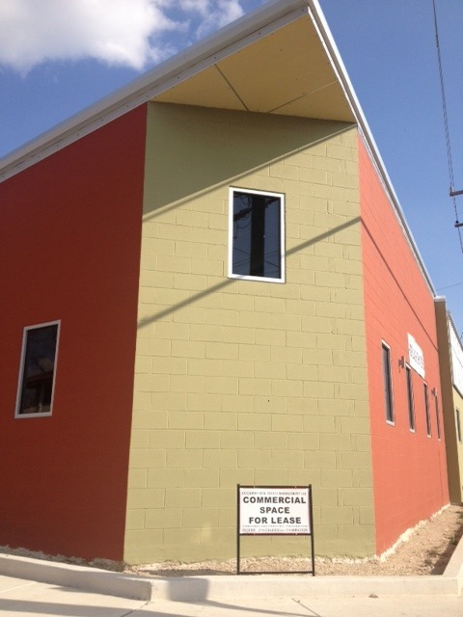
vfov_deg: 52.6
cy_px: 308
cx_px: 232
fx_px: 624
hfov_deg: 40.7
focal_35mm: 35
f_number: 2.4
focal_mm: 4.28
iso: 50
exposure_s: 1/1783
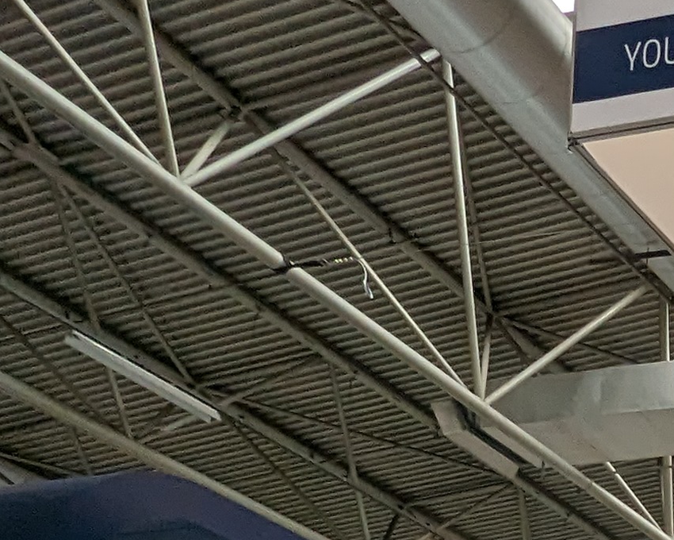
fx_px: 1217
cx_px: 1185
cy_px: 1036
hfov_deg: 21.5
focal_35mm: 61
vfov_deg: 18.2
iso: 78
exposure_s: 1/100
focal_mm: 1.95
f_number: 2.2
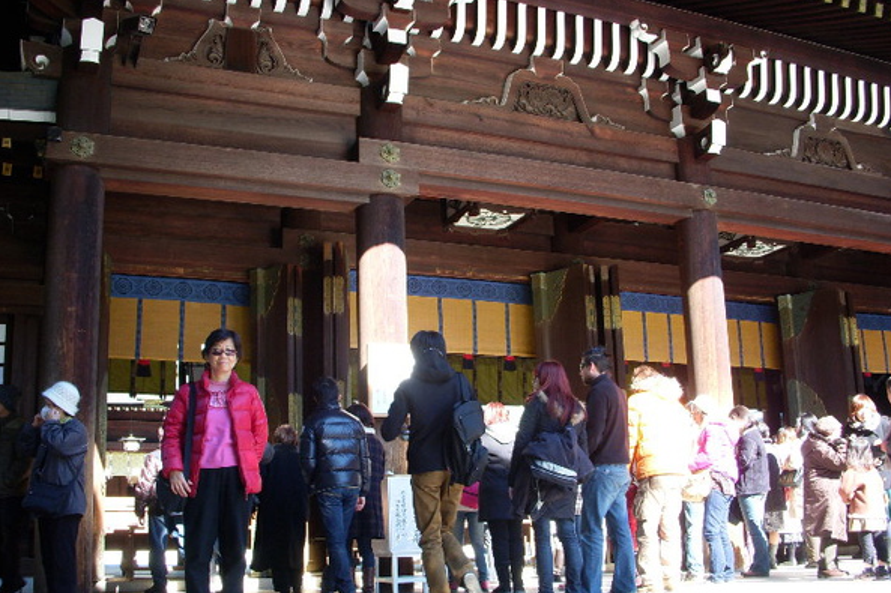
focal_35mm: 40
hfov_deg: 48.5
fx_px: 990
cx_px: 448
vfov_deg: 33.3
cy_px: 332
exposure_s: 1/60
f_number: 3.3
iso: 100
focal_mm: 6.3
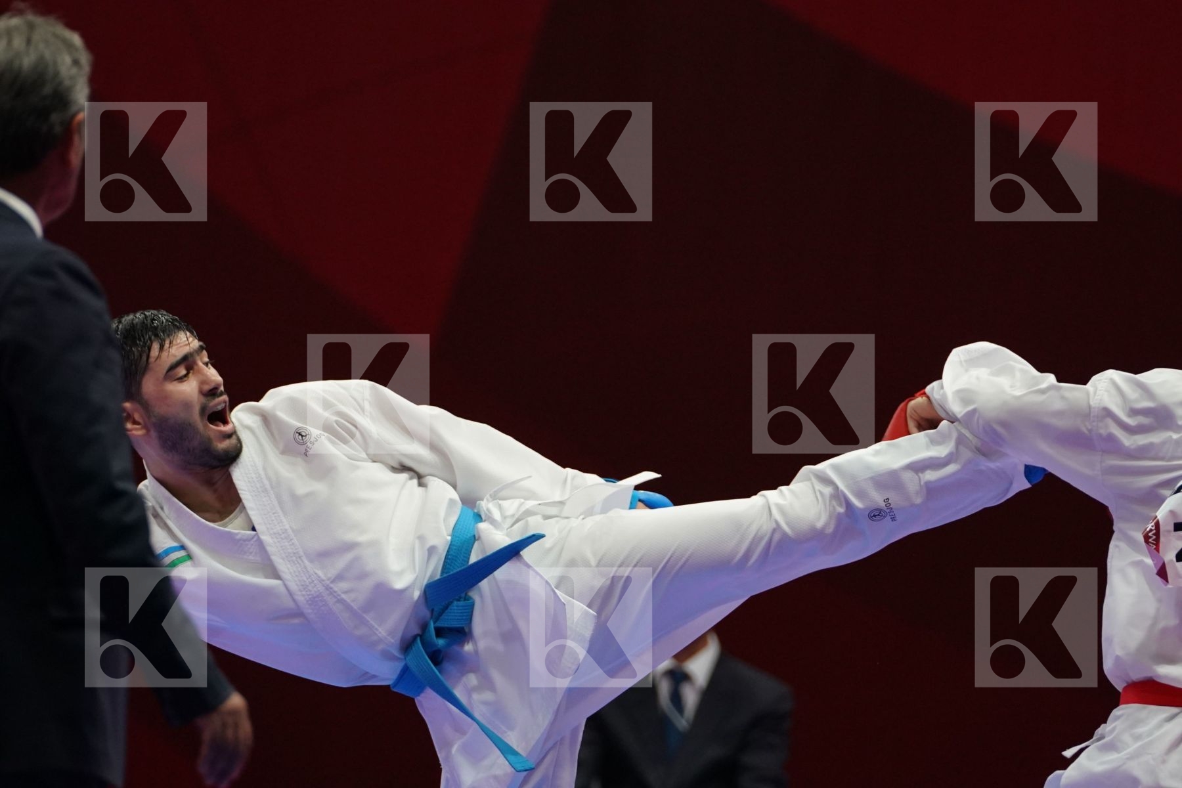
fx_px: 10965
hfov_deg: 6.2
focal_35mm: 334
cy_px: 394
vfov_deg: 4.1
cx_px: 591
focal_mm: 223
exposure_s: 1/1000
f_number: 4
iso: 2500
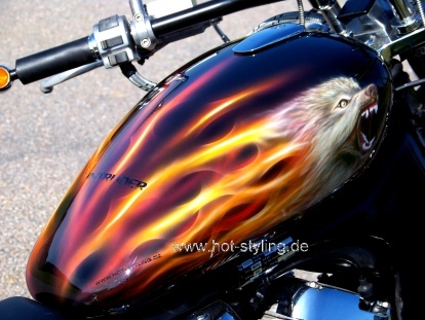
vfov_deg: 11.8
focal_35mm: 126
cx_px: 212
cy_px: 160
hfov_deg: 15.6
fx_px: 1548
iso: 64
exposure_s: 1/640
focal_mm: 21.1
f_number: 3.2
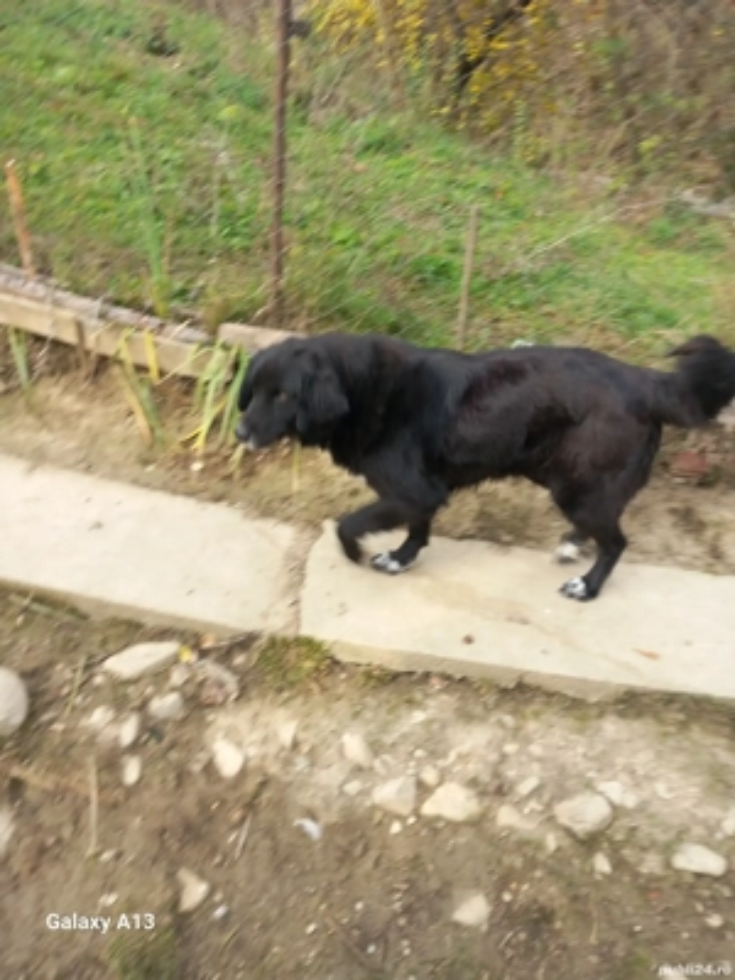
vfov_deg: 65.3
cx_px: 368
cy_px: 490
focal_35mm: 27
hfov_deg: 51.4
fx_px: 764
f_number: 1.8
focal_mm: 4
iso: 32
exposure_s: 1/100
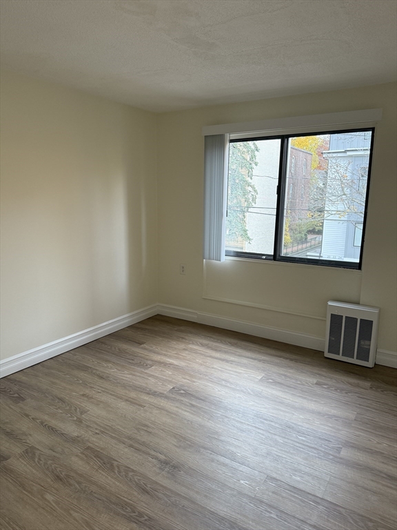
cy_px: 265
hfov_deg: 56.8
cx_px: 198
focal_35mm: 24
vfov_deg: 71.6
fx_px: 367
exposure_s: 1/60
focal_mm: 6.76
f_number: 1.78
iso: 200
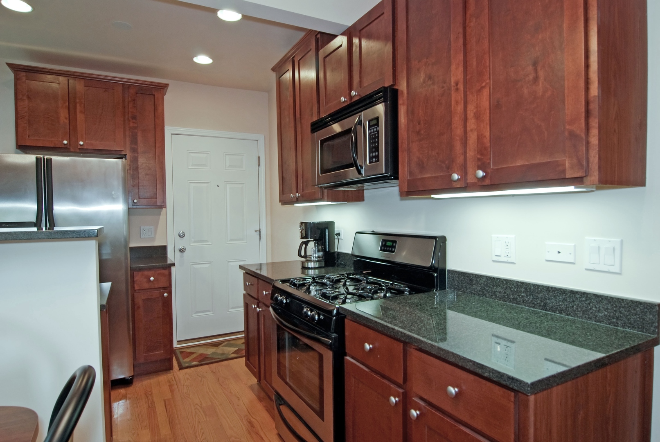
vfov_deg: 59.6
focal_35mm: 21
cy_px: 221
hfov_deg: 81.1
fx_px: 385
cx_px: 330
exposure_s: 1/4
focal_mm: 14
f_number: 8
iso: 200
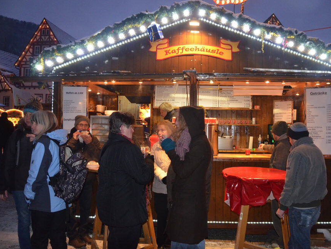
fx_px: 287
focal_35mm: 30
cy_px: 126
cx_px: 184
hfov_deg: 59.8
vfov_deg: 46.8
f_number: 3.5
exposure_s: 1/60
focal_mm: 18
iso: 1800
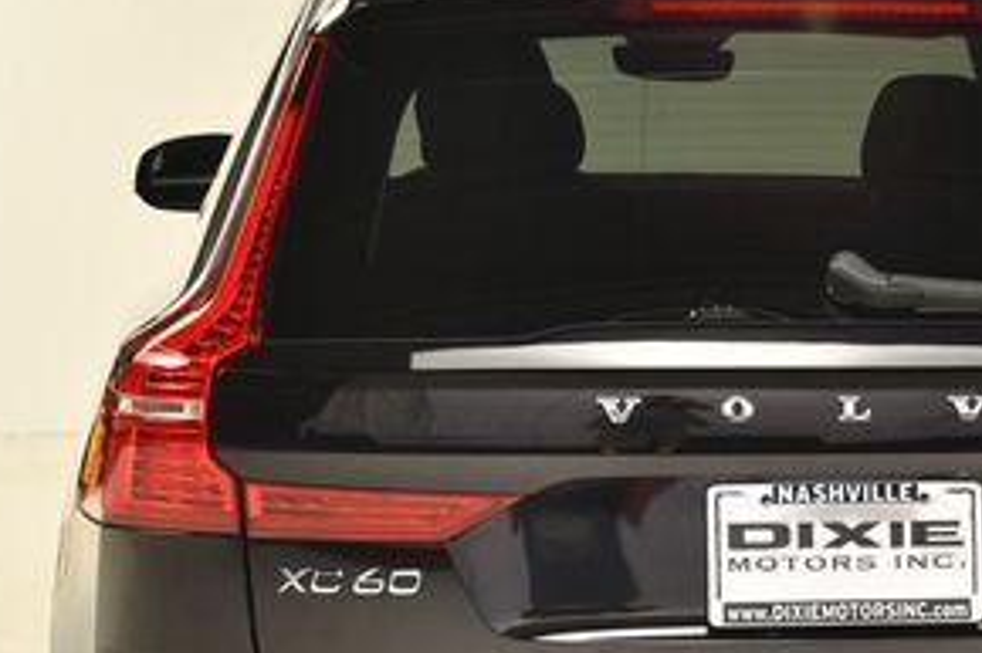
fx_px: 2890
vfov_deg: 12.8
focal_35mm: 106
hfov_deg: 19.1
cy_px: 538
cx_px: 816
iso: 100
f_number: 9
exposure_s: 1/160
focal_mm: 32
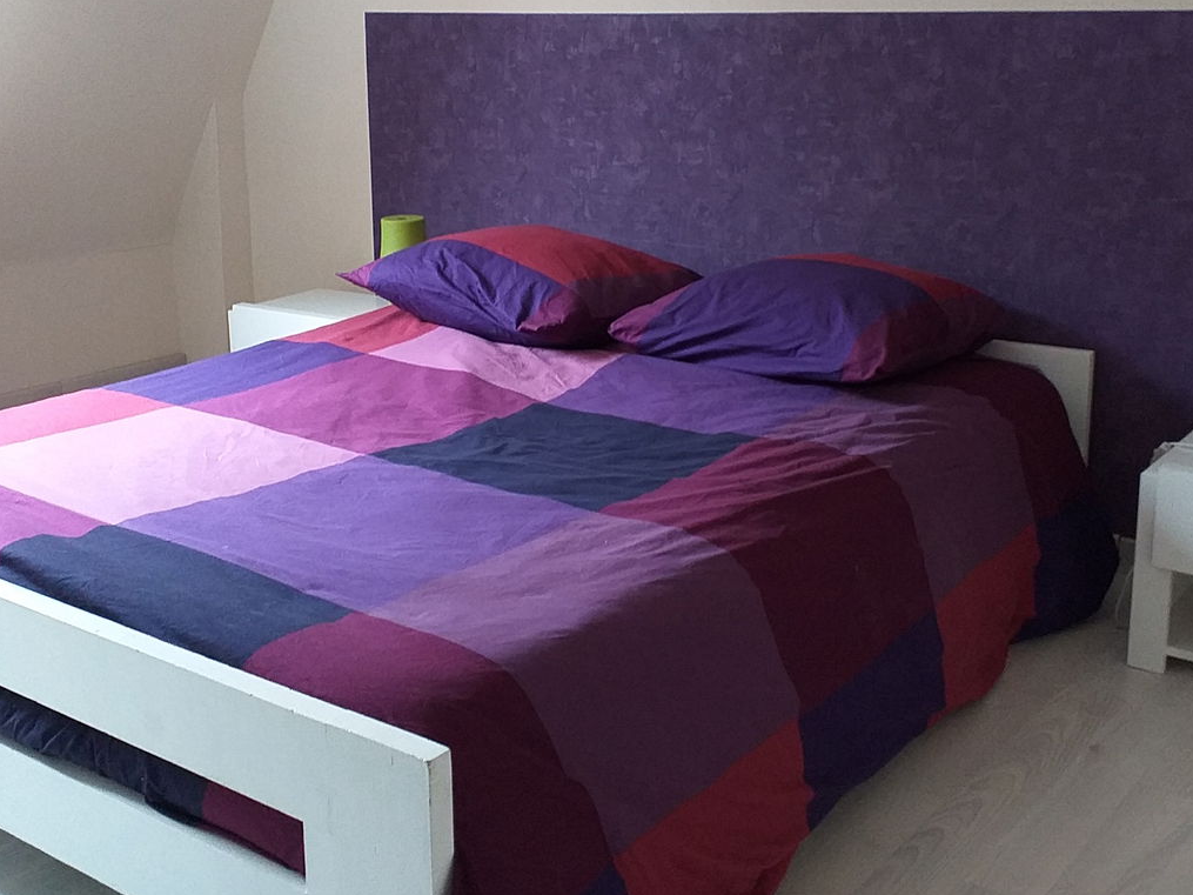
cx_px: 579
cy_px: 315
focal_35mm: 41
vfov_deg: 34.9
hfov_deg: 45.8
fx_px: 1413
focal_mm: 3.6
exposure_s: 1/25
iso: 200
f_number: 1.9
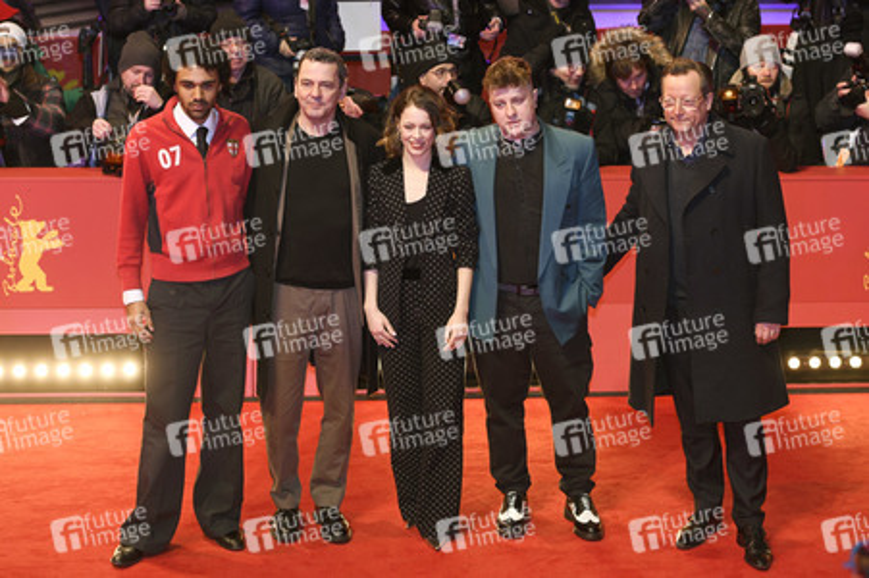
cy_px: 289
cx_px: 434
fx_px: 1688
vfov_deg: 19.4
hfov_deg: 28.9
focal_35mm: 70
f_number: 4.5
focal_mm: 70
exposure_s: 1/250
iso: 1250
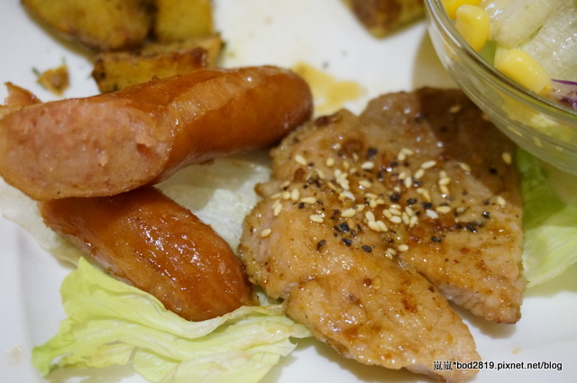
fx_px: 744
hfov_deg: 42.4
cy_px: 192
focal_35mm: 46
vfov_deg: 28.9
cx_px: 288
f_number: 5
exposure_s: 1/30
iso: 3200
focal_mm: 31
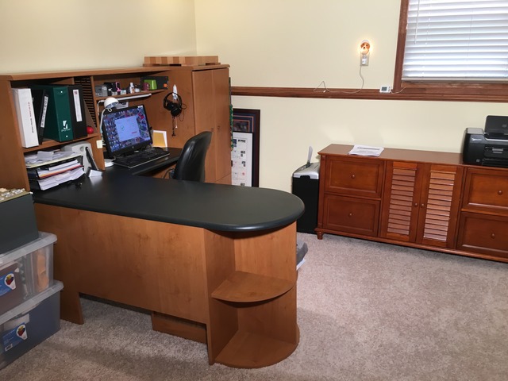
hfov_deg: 61.7
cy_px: 190
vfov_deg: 48.2
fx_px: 426
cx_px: 254
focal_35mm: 29
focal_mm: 4.15
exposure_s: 1/30
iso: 50
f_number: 2.2
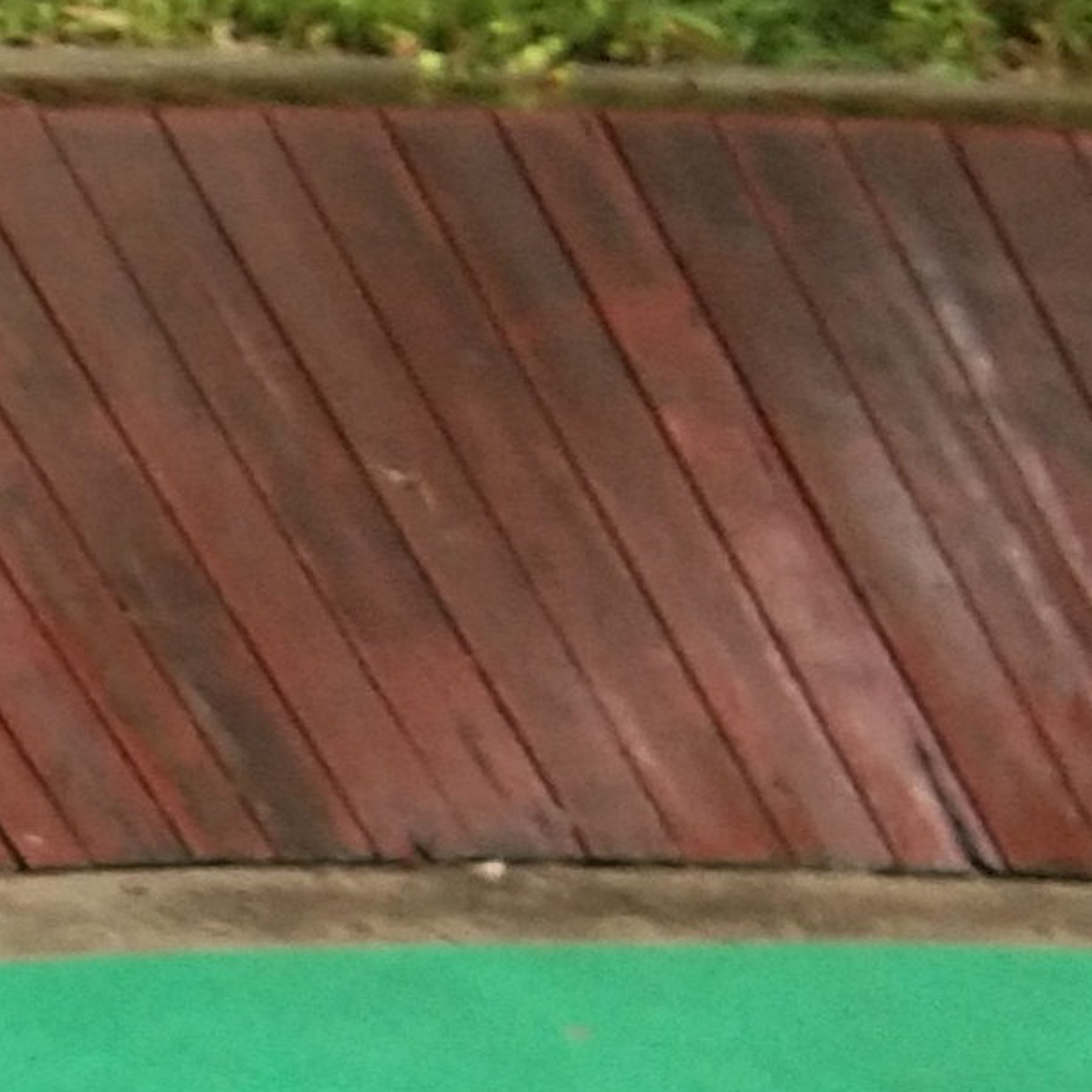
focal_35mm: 187
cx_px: -1591
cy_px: 1198
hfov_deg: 8.5
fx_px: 6674
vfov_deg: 9.3
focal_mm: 3.69
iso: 250
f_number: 2.2
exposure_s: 1/33.3
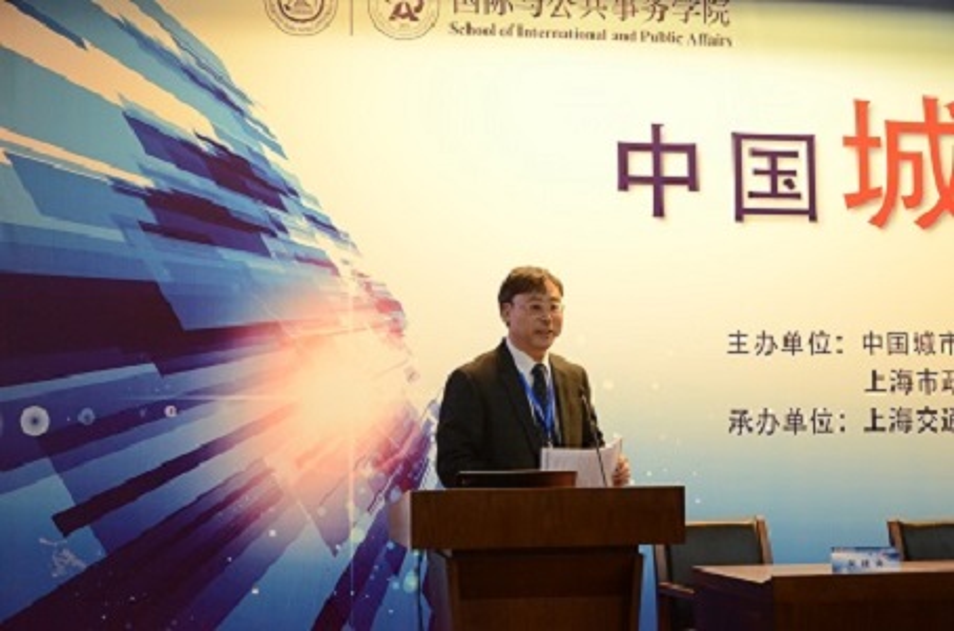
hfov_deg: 33.5
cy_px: 316
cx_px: 477
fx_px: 1586
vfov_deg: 22.5
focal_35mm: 60
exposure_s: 1/100
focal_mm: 40
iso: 2500
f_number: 4.8
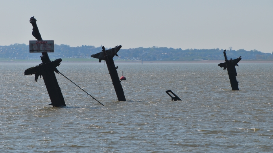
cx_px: 136
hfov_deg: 10.9
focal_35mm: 198
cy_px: 63
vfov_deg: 6.1
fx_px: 1430
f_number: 11
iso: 200
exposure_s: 1/500
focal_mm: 125
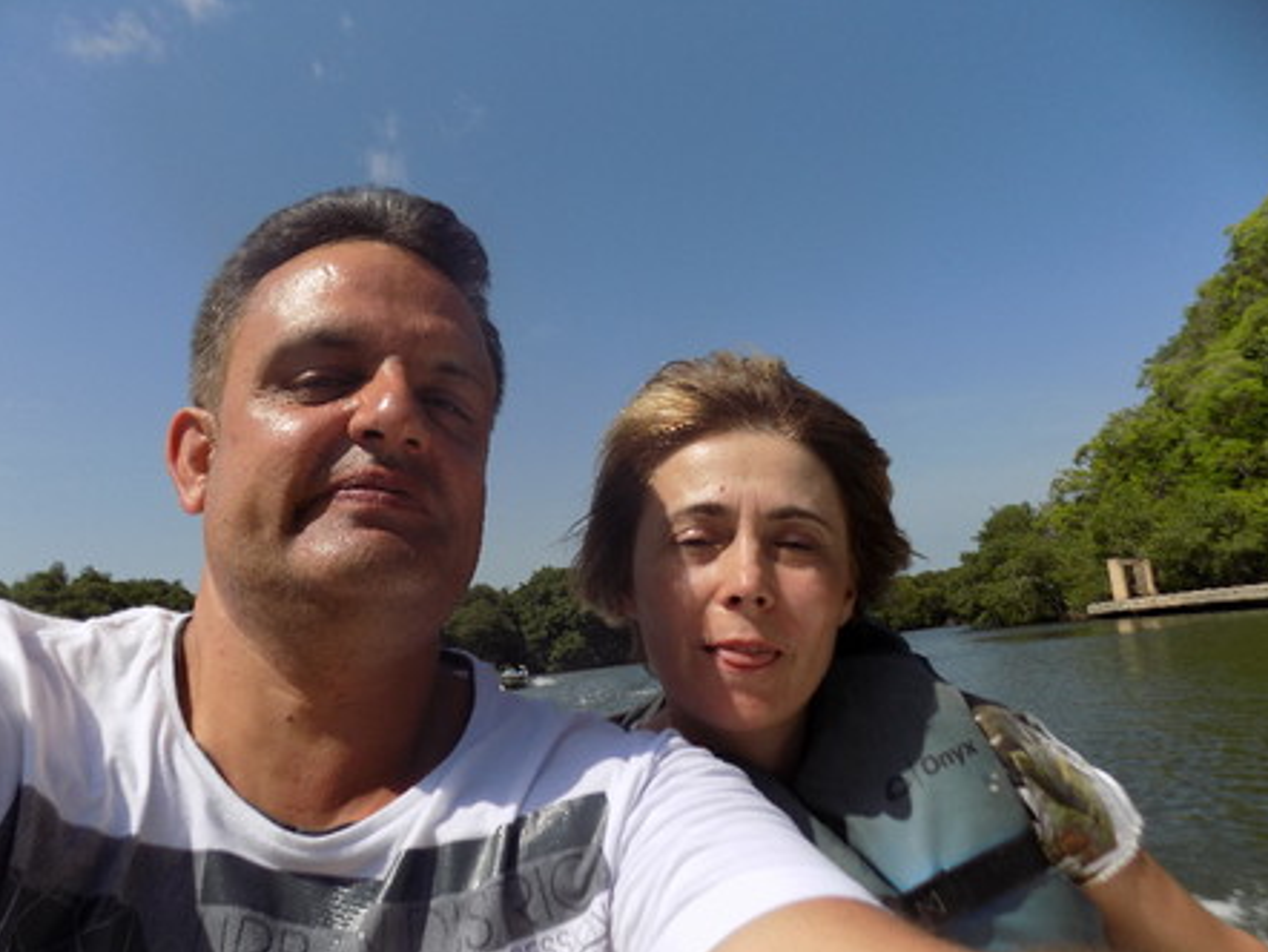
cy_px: 509
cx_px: 597
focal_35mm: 26
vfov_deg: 53.1
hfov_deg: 67.2
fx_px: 953
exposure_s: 1/200
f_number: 9.9
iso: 80
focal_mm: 4
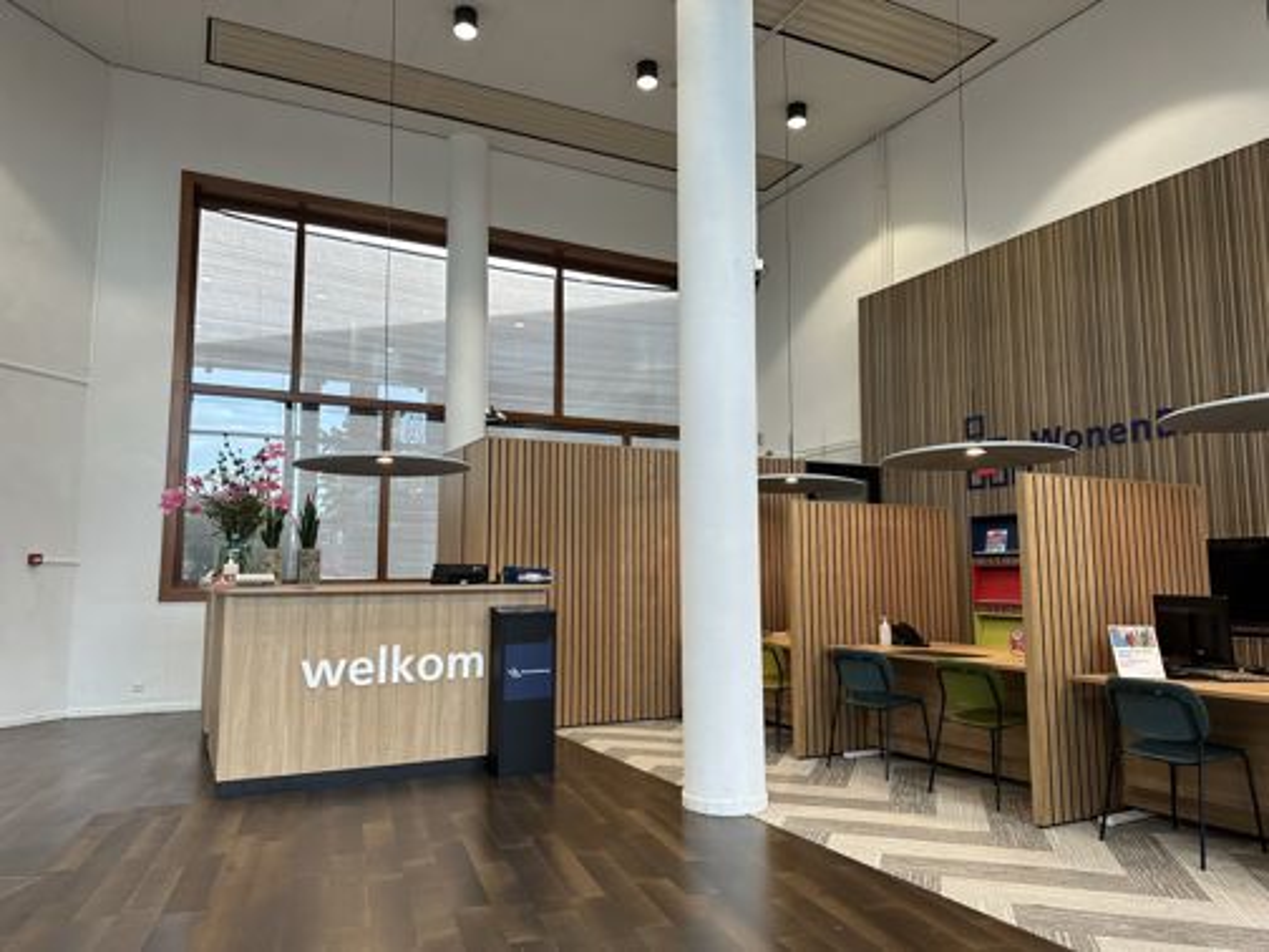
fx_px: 880
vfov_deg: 56.8
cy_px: 476
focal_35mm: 24
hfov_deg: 71.6
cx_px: 634
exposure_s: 1/100
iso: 125
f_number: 1.78
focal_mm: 6.86
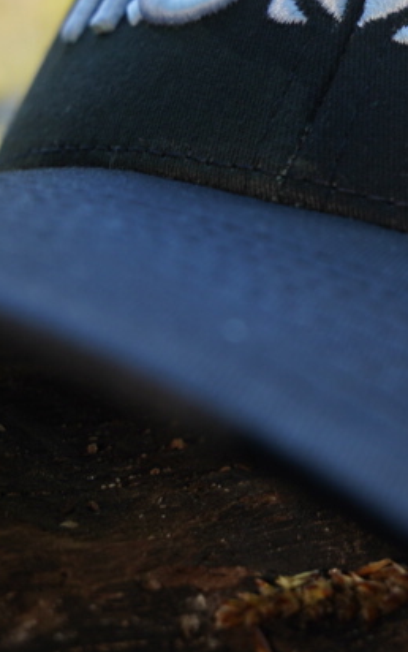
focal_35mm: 96
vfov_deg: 21.0
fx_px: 1706
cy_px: 30
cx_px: 429
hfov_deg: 13.4
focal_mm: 24
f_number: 4
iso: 125
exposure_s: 1/60
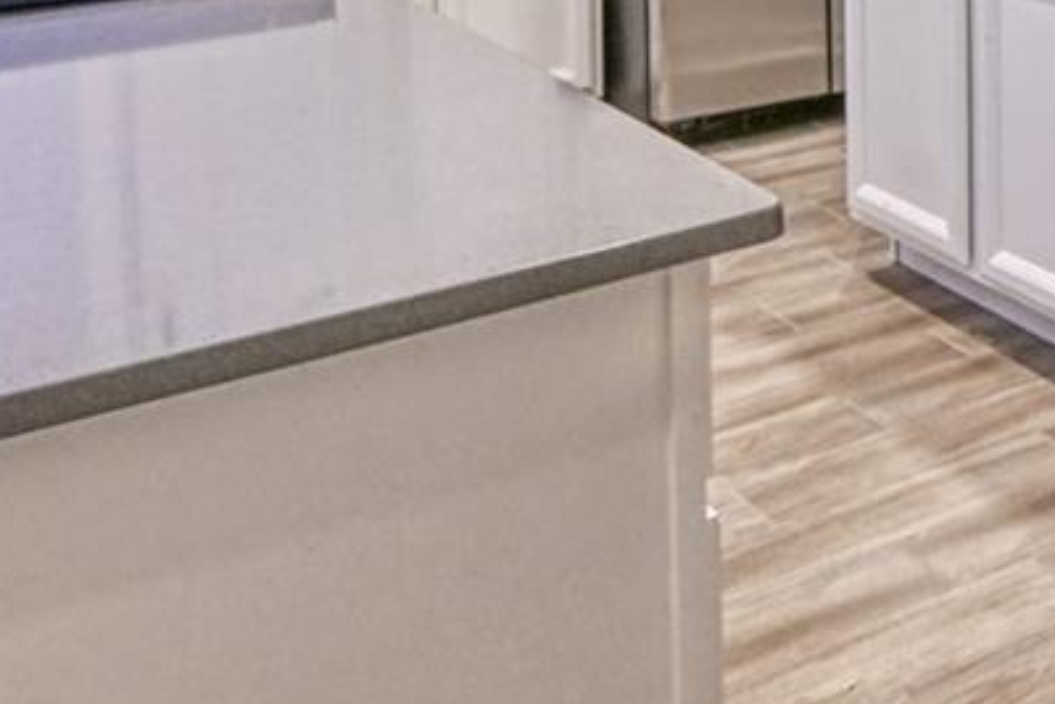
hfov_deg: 27.8
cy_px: -348
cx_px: 1364
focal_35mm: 60
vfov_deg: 19.7
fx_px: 1759
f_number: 7.1
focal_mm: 15
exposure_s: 1/160
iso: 2500
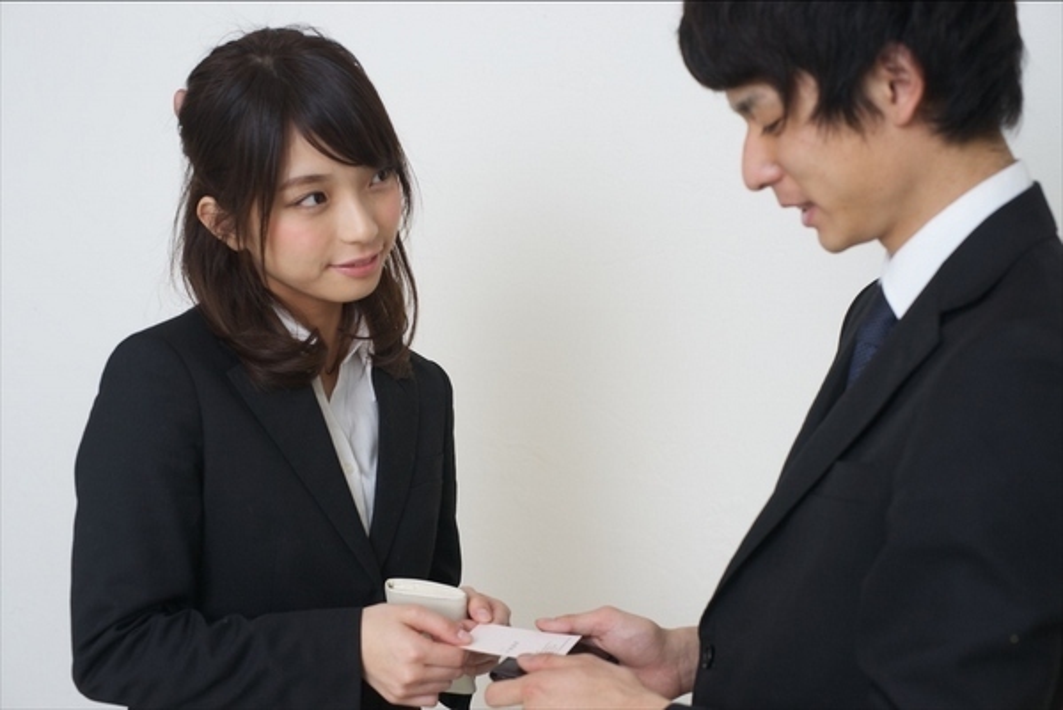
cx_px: 532
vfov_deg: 27.0
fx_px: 1477
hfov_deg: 39.6
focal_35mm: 50
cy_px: 355
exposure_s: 1/125
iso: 320
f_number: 4.5
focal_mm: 50
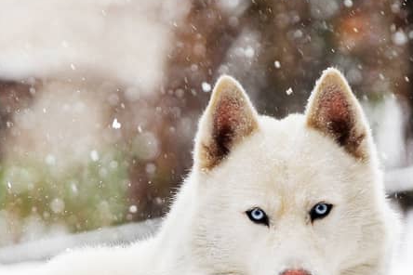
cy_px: 267
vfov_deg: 3.1
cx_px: 225
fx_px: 5162
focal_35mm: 450
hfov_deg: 4.6
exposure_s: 1/200
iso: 200
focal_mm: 200
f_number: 4.5
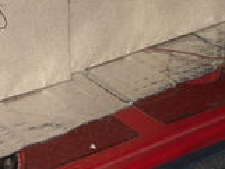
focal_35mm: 139
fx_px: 904
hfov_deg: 14.0
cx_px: 10
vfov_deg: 10.5
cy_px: -32
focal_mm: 6.3
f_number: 3.5
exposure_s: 1/45
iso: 80
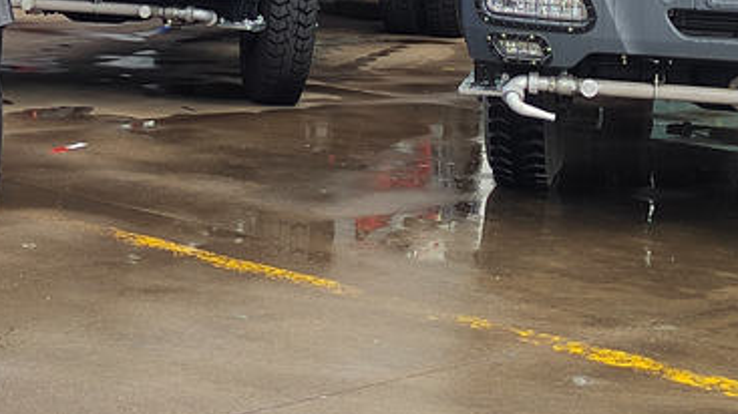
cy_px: -233
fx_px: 2093
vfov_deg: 10.8
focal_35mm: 107
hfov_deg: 19.9
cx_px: 253
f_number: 1.9
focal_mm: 5.52
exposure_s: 1/234
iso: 100
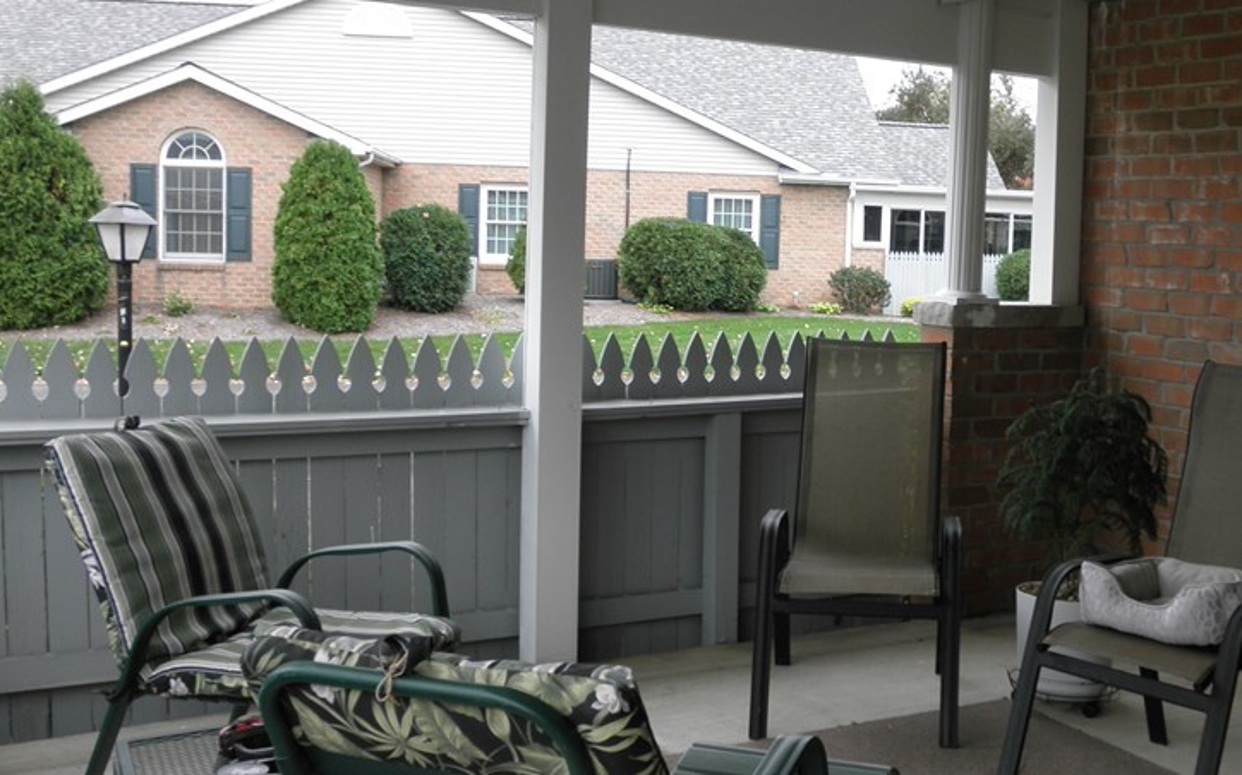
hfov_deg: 46.7
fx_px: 1421
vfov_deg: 30.5
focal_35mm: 42
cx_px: 791
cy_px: 350
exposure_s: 1/50
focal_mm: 5
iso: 64
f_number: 3
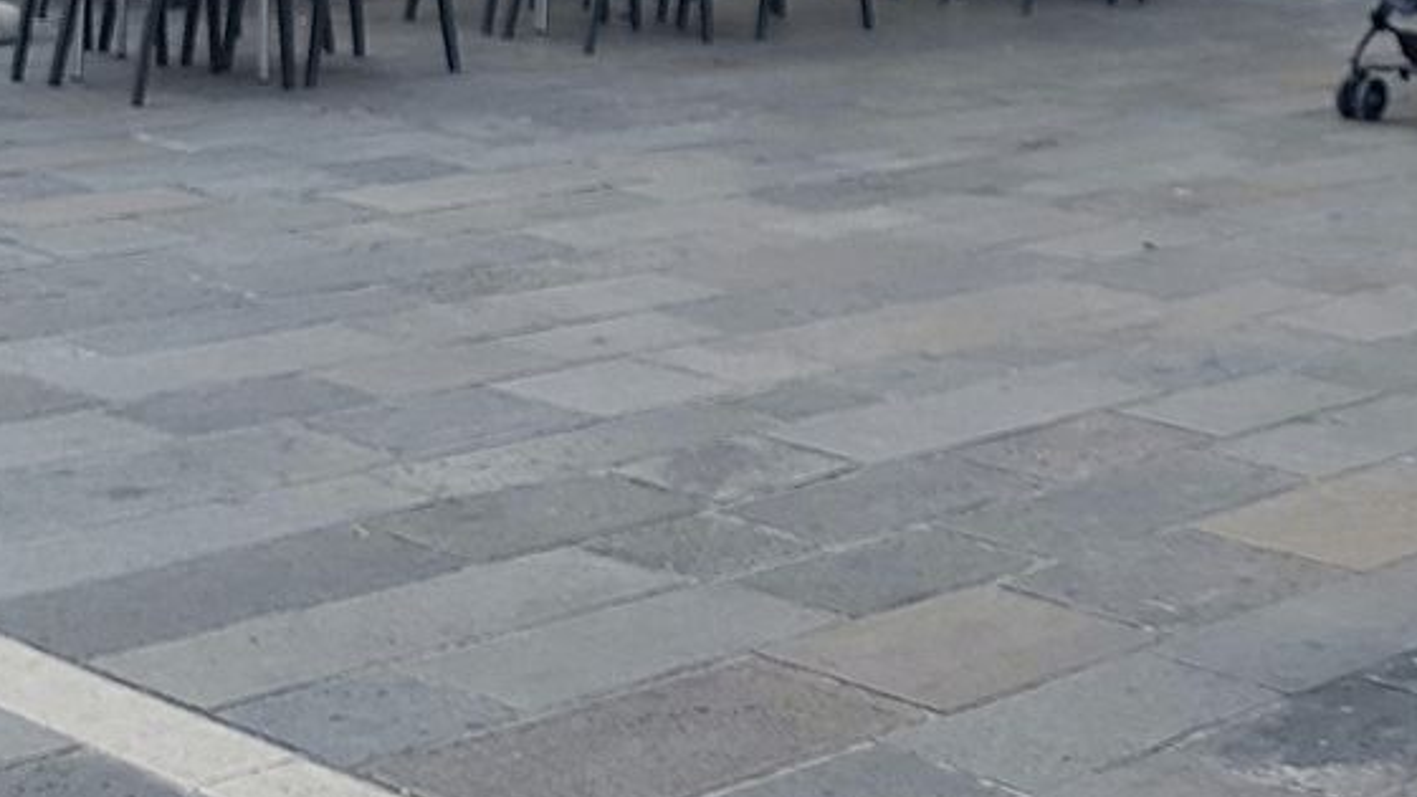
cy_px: -258
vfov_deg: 14.3
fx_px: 3043
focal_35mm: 81
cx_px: 1726
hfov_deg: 23.8
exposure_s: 1/100
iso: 64
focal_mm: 4.2
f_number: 1.7
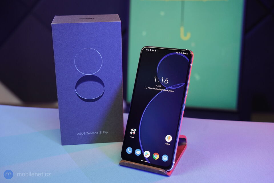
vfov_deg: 27.0
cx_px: 137
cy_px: 92
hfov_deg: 39.6
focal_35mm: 50
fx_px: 381
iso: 2000
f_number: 6.3
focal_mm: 50
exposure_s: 1/200
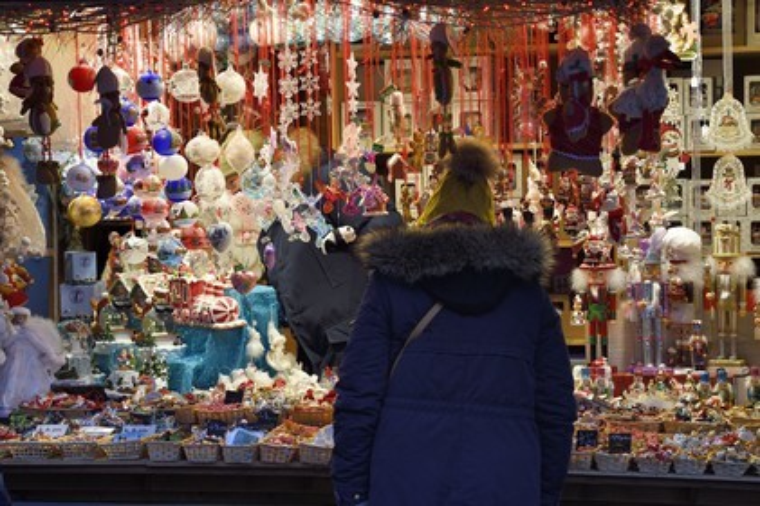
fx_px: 2573
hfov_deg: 16.8
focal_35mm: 122
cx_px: 380
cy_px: 253
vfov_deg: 11.2
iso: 800
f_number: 5.6
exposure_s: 1/125
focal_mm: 122
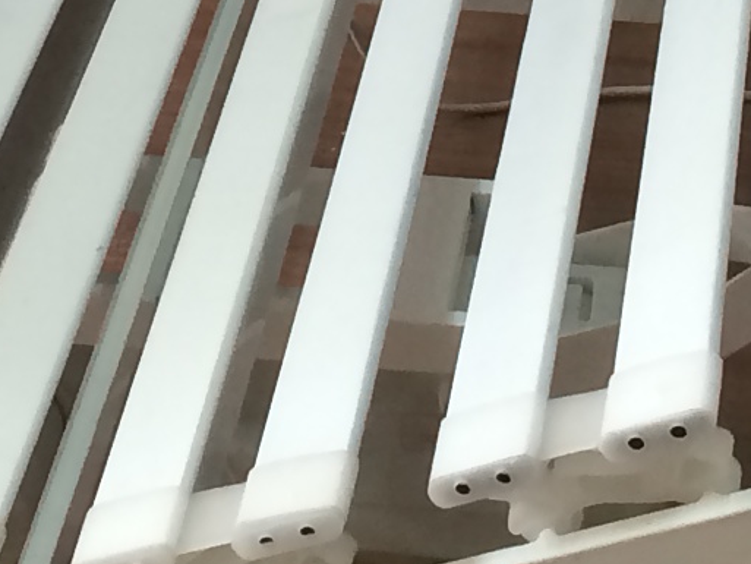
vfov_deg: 7.3
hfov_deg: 10.3
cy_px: -762
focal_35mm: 191
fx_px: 4145
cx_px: 97
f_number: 2.2
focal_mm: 4.12
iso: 40
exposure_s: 1/33
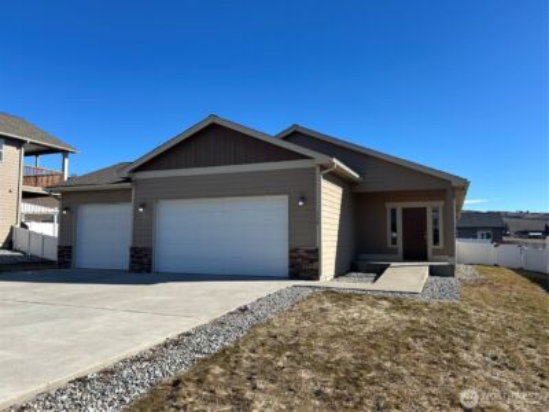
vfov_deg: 53.1
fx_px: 412
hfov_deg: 67.3
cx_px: 274
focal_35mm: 26
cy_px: 206
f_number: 1.5
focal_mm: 5.7
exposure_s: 1/4630
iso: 50
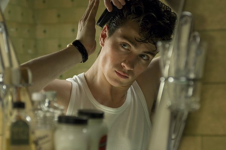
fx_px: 526
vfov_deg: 16.2
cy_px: 75
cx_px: 113
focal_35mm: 84
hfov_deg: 24.2
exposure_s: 1/125
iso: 320
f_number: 3.2
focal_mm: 56
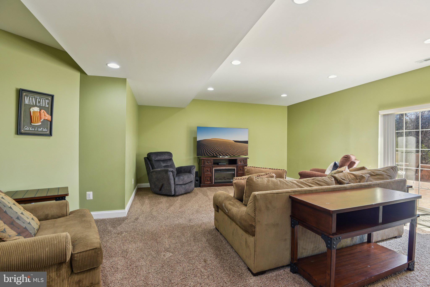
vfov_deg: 73.7
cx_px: 215
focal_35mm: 16
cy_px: 144
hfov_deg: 96.7
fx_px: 191
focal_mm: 16
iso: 400
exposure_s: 1/20
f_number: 8
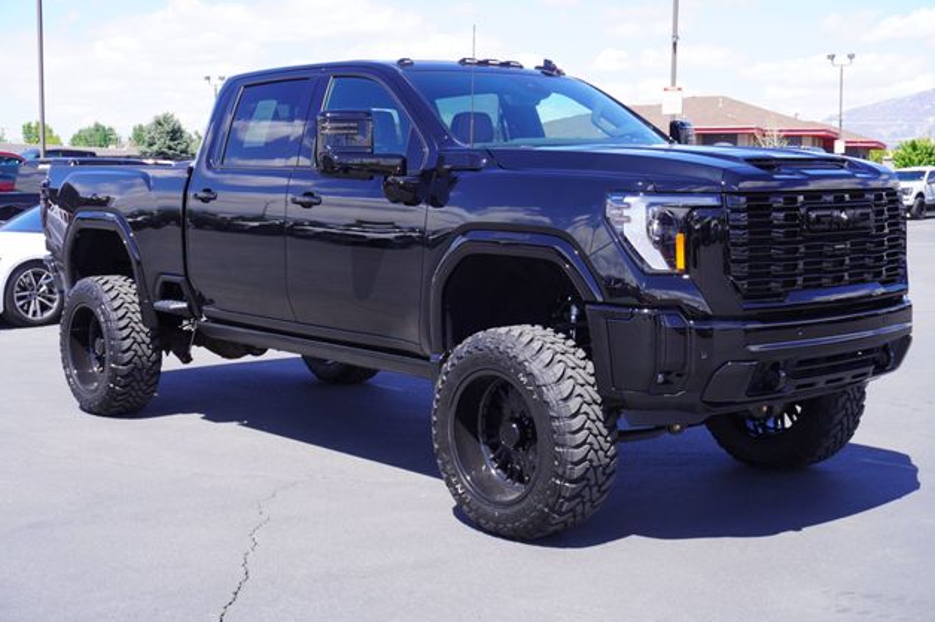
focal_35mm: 49
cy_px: 310
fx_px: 1272
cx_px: 473
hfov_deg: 40.4
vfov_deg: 27.5
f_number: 7.1
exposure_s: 1/125
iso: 100
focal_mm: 32
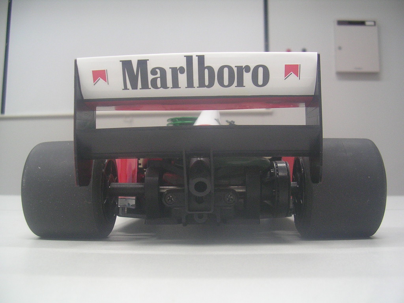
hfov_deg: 49.0
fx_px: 443
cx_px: 202
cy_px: 152
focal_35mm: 38
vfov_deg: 37.7
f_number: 2.8
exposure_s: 1/6.3
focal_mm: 5.8
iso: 101
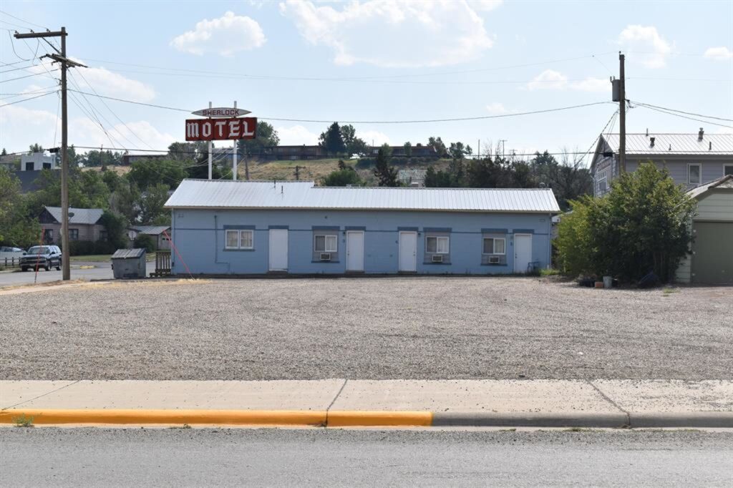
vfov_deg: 22.6
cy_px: 244
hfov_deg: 33.4
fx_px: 1221
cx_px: 366
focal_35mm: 60
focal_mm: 40
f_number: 10
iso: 200
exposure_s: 1/400
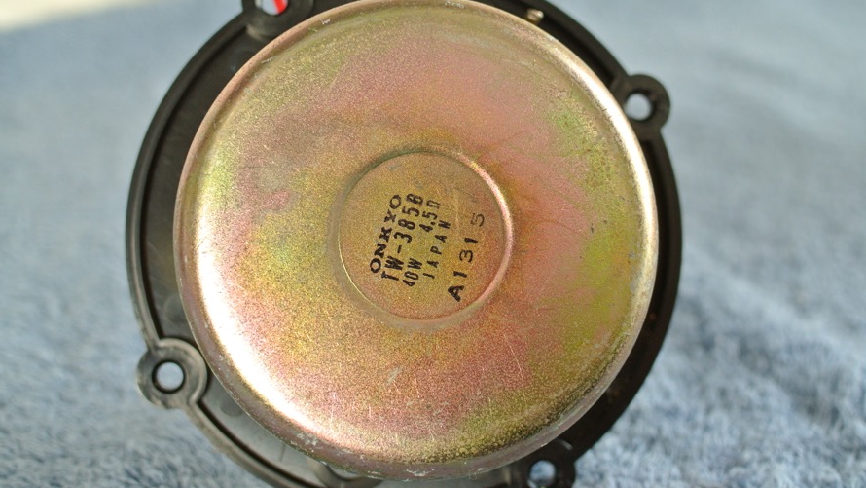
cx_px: 432
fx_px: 1194
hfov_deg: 39.9
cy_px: 233
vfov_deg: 23.1
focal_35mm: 52
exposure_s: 1/60
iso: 400
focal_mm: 18.5
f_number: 2.5
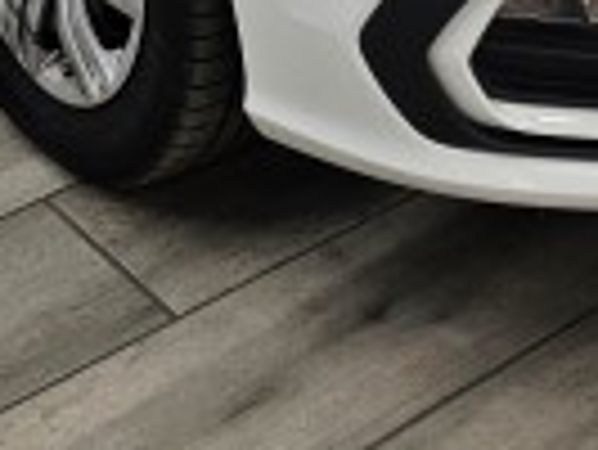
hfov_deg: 17.5
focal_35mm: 112
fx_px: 1937
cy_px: -603
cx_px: 346
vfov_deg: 11.2
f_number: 1.7
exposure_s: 1/100
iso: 200
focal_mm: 6.3
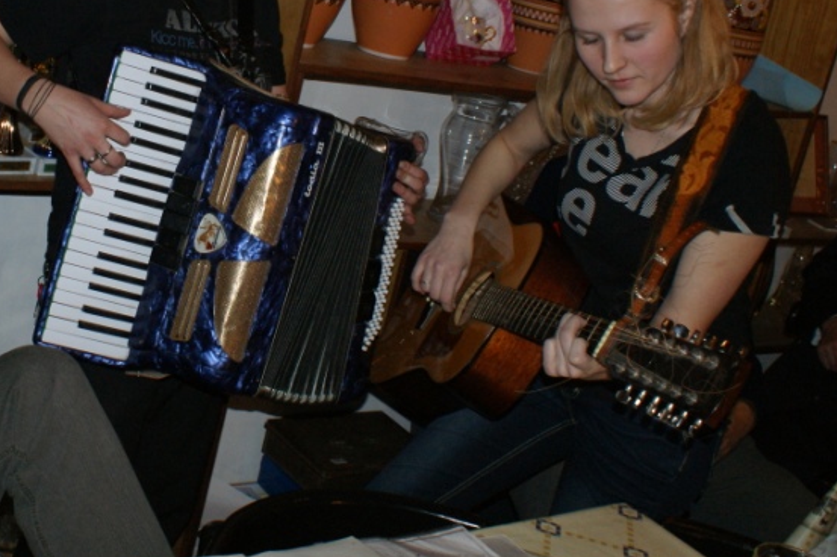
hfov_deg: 38.4
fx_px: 1162
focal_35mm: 50
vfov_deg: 26.7
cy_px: 148
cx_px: 188
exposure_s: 1/60
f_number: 5.6
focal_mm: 18
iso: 400
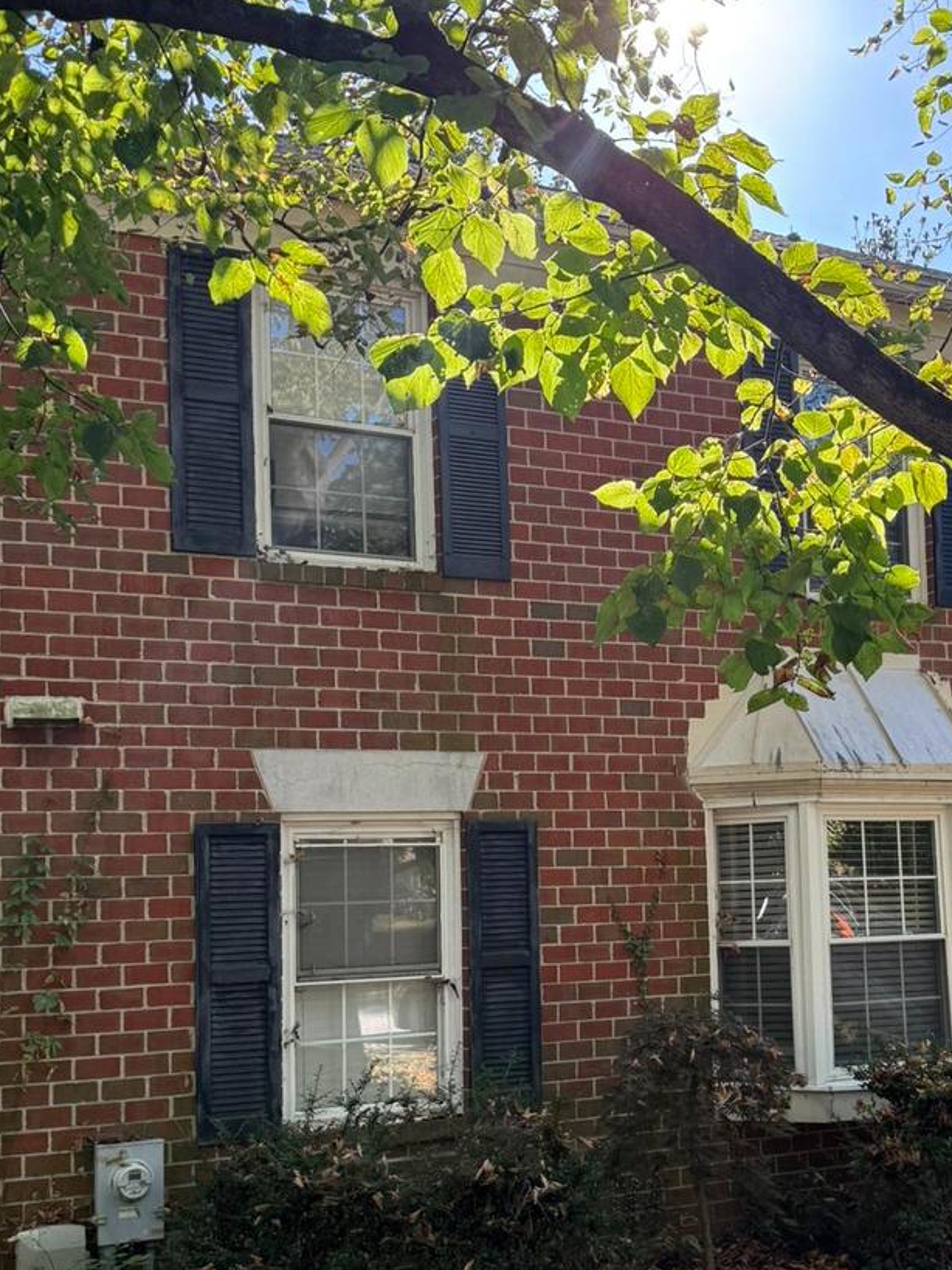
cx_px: 735
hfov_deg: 31.5
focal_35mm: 45
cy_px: 777
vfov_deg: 41.8
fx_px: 1651
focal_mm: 6.76
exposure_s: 1/780
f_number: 1.78
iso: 100
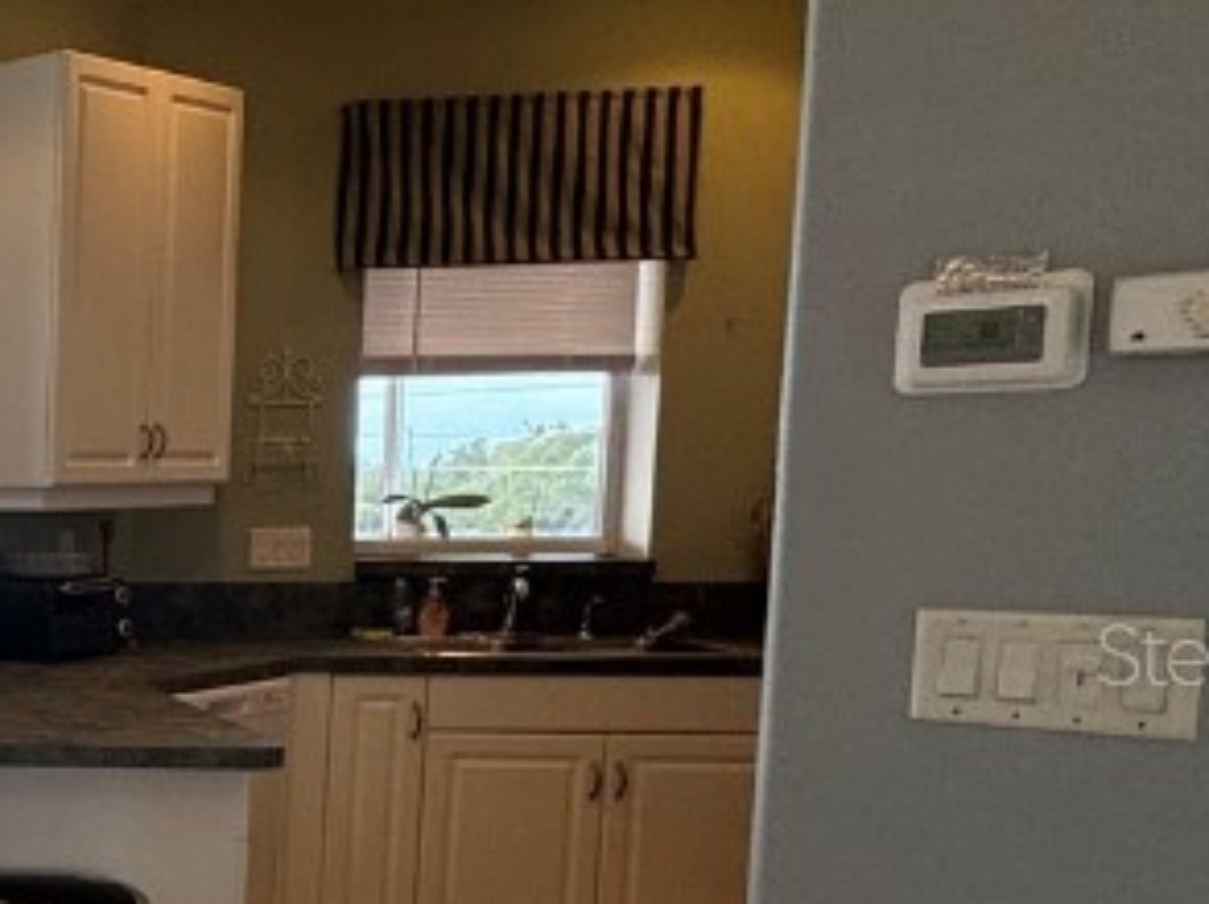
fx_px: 1709
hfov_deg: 26.9
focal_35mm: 49
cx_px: -627
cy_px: 652
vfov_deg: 29.3
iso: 80
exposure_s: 1/120
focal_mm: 2.22
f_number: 2.2
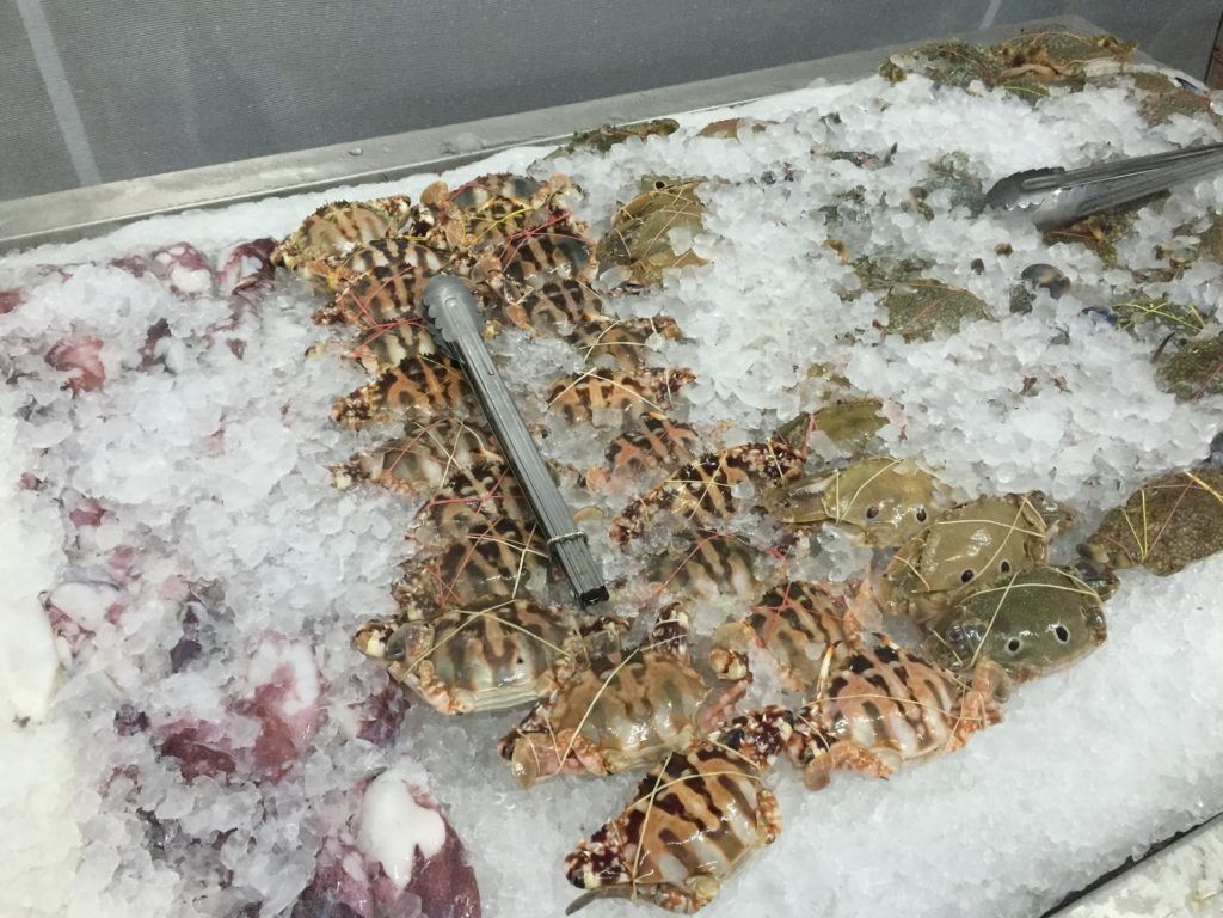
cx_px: 612
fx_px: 1025
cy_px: 459
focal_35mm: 29
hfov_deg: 61.7
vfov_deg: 48.2
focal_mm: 4.15
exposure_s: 1/33
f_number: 2.2
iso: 250
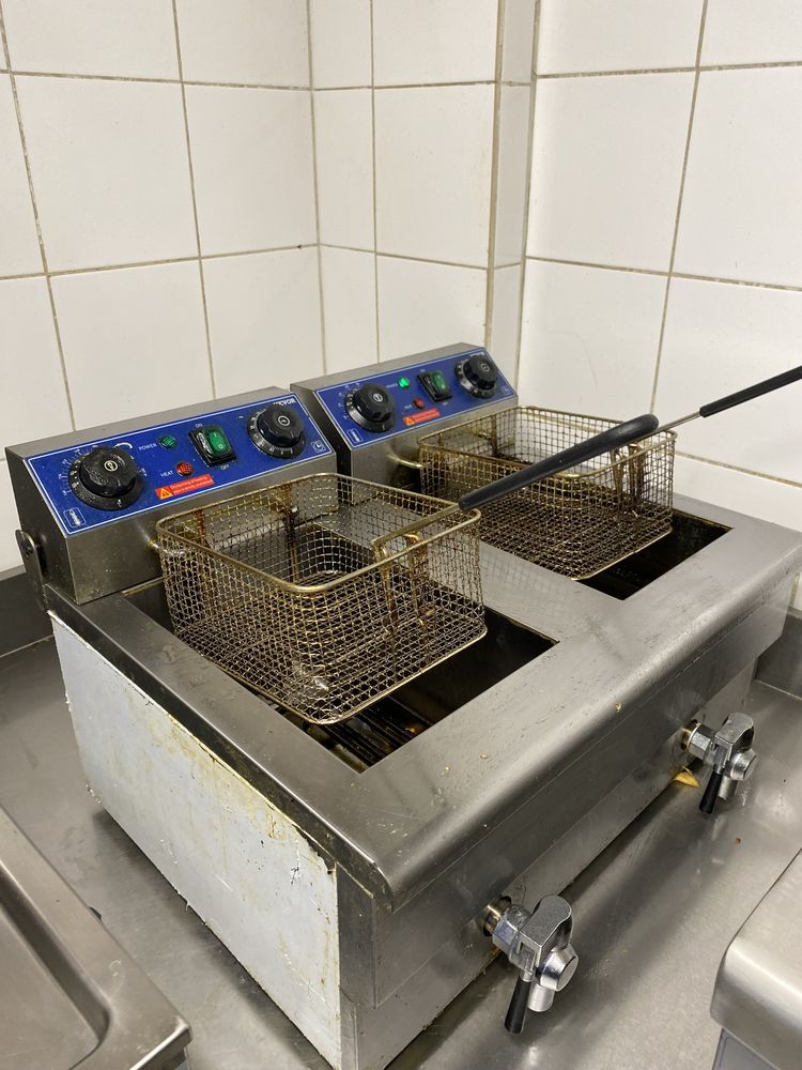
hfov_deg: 53.1
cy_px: 535
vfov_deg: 67.3
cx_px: 401
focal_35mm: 26
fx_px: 803
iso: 125
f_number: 1.8
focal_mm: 4.25
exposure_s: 1/100
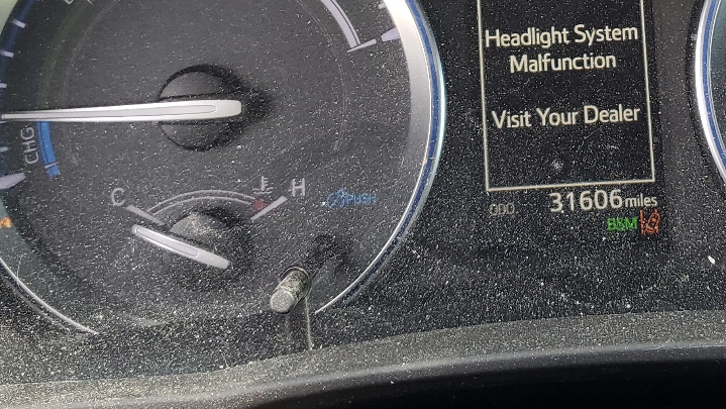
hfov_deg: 32.7
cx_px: 539
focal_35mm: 63
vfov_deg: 18.3
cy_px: -63
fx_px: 1213
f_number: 1.5
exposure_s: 1/161
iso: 50
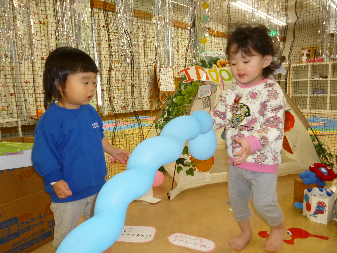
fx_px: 273
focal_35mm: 28
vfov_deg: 49.7
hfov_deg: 63.4
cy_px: 126
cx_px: 168
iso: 320
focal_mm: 5
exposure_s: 1/60
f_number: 3.1
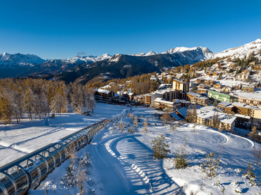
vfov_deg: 56.8
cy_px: 98
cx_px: 130
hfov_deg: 71.6
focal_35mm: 24
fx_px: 181
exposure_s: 1/160
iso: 100
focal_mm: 12.3
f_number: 11
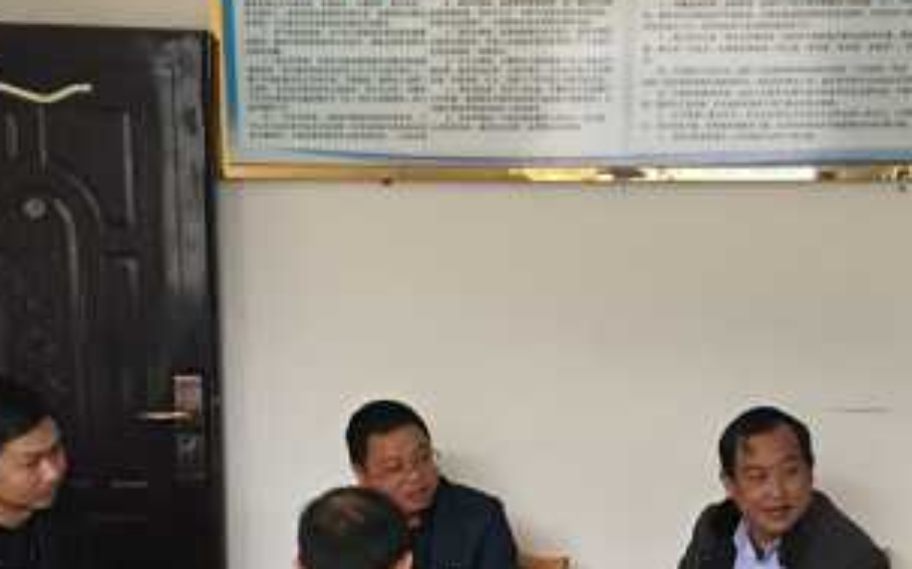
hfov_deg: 28.1
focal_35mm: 73
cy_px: 674
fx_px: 1813
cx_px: 605
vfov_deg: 17.1
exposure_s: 1/8
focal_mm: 4.15
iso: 125
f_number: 2.2
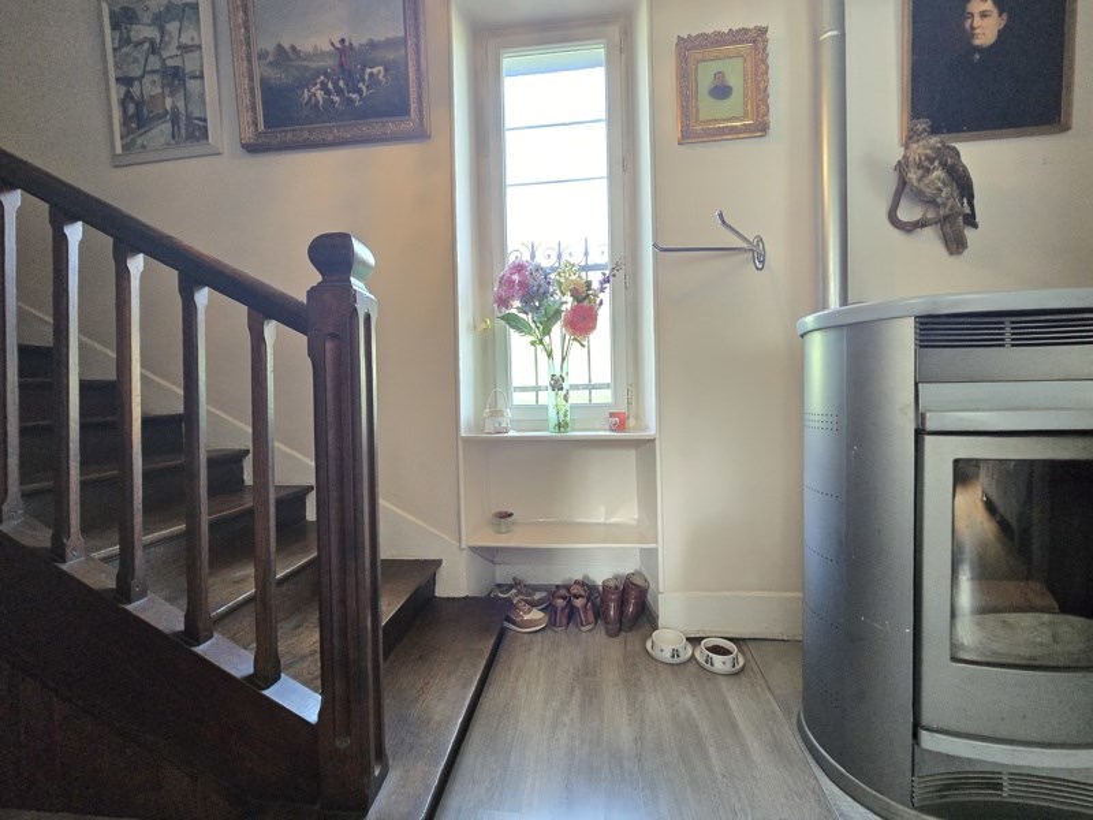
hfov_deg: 106.2
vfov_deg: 89.9
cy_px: 410
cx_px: 546
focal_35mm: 13
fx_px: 410
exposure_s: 1/50
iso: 640
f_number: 2.2
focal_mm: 2.2
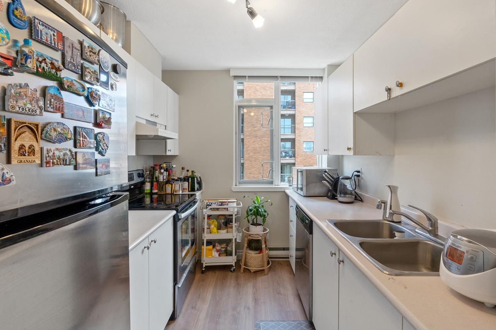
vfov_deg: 67.4
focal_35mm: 18
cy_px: 161
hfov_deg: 90.0
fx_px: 248
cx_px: 253
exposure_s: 1/8
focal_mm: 16
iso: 400
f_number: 9.5
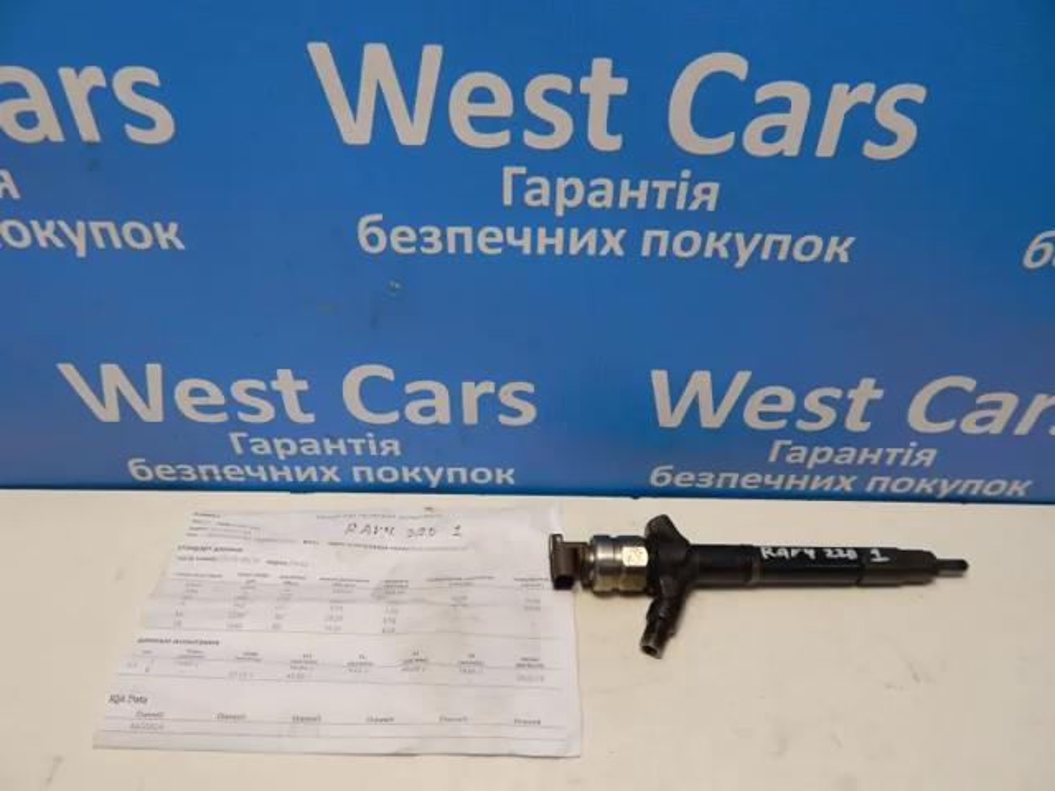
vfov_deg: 58.9
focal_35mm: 23
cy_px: 396
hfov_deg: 73.9
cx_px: 528
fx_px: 701
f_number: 3
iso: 125
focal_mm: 4
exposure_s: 1/30
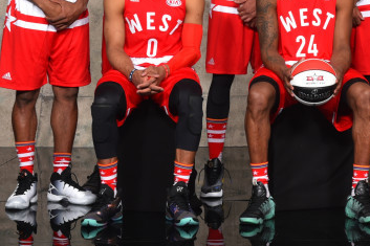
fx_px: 1520
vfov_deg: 9.2
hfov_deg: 13.6
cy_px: 6
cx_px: 389
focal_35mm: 148
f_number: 9
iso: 100
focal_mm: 55
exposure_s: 1/200
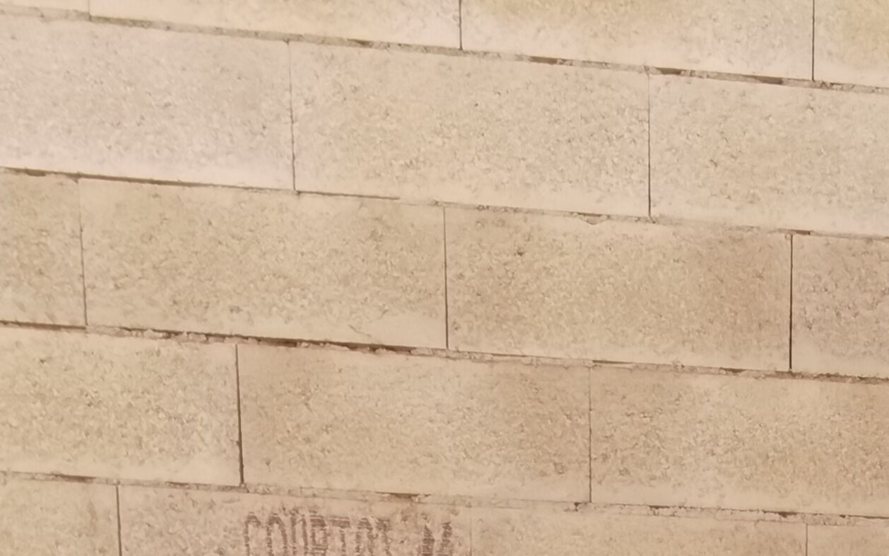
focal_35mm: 66
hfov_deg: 28.7
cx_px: 933
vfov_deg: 14.9
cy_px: 1203
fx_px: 1599
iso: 50
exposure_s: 1/311
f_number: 2.2
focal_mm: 2.26
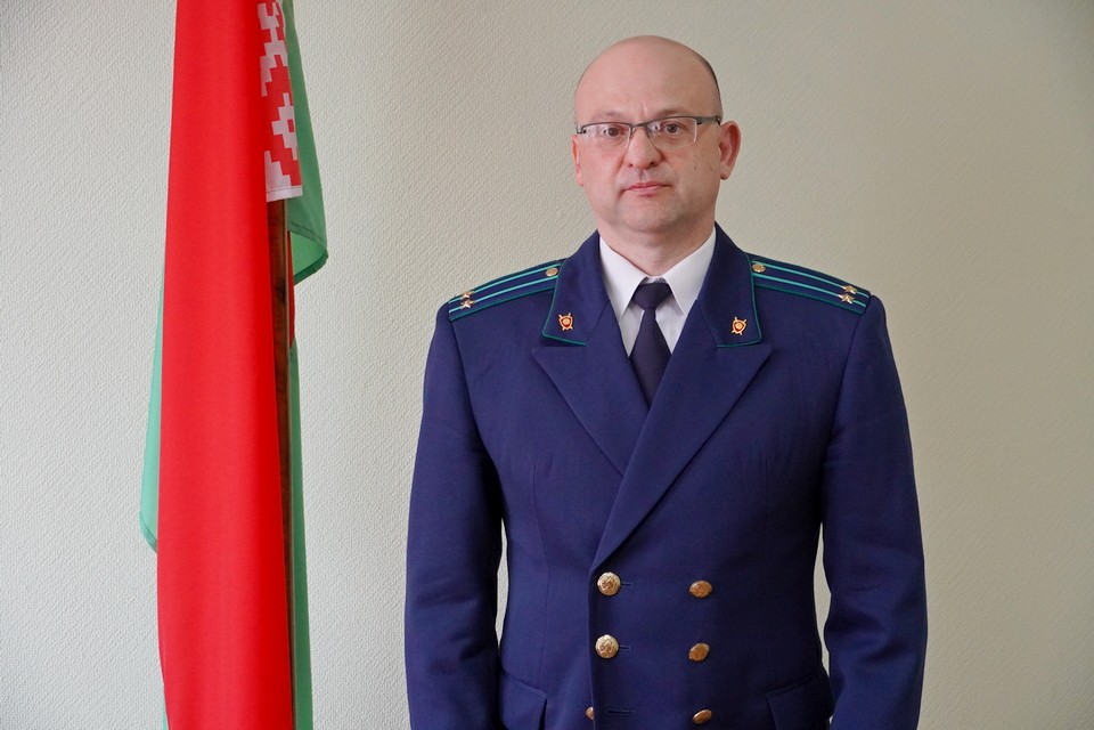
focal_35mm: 70
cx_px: 547
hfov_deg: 28.6
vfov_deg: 19.3
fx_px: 2142
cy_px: 365
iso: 2500
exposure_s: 1/160
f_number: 5
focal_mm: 47
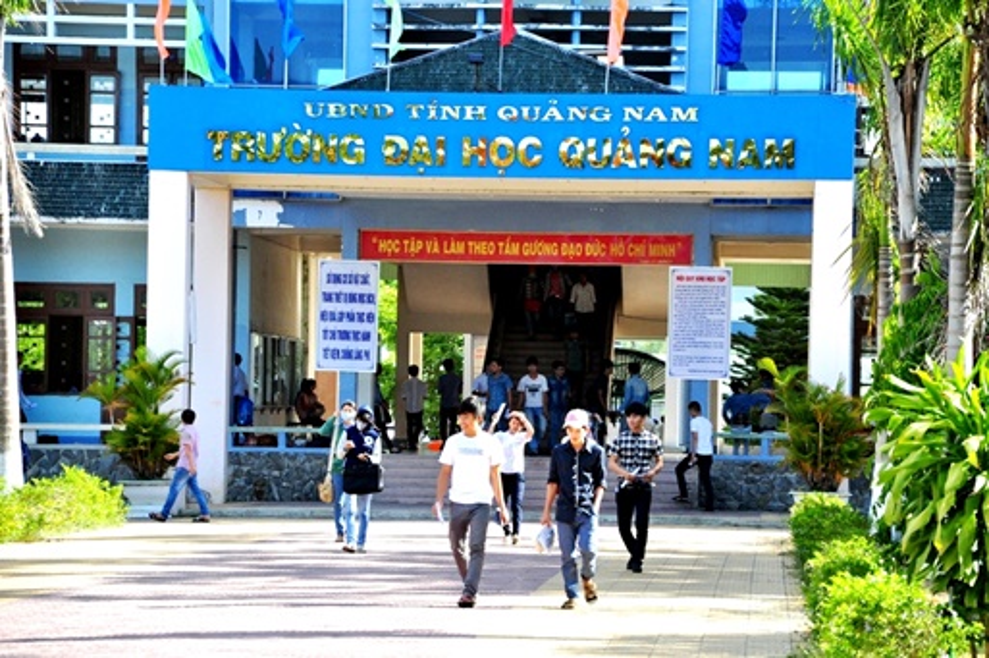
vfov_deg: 8.7
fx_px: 4323
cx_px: 494
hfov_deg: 13.1
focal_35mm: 158
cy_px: 329
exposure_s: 1/640
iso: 640
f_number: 6.3
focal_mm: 105
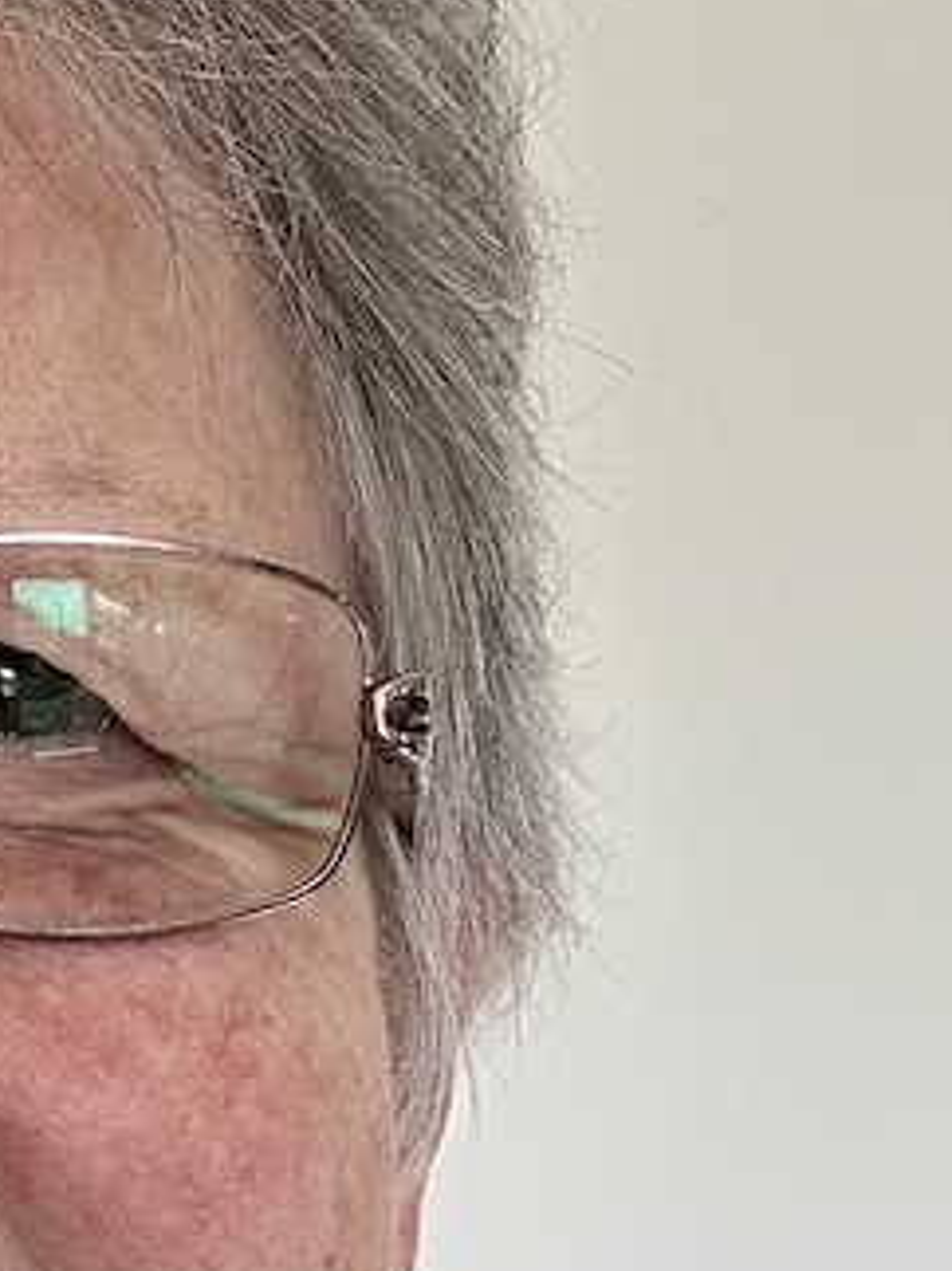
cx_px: -252
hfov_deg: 15.2
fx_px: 3412
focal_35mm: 93
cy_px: 1031
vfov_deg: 20.8
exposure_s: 1/121
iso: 80
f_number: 1.9
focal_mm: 2.69
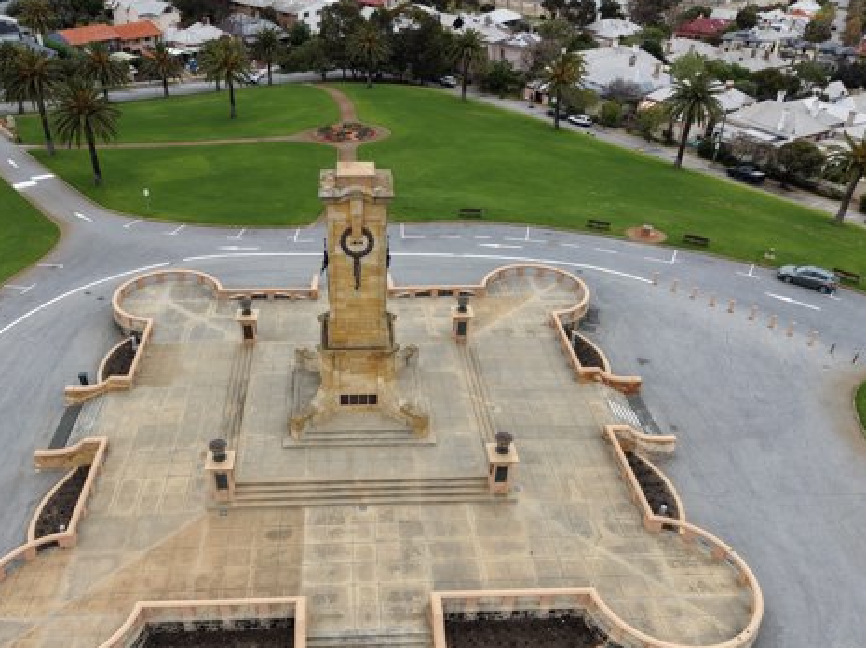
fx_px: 775
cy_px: 389
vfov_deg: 45.1
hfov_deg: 58.1
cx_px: 369
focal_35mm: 31
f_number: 1.8
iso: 100
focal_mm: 8.67
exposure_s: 1/2000
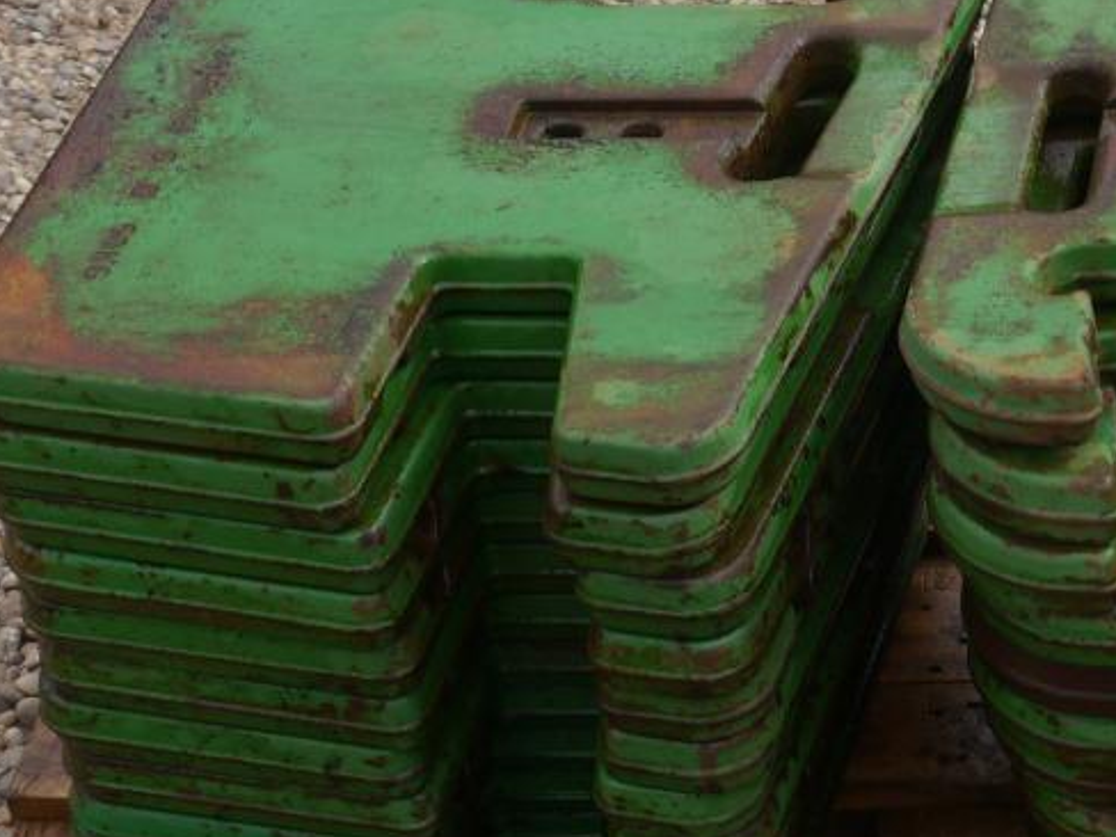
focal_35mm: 84
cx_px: 1047
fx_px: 2708
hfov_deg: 22.6
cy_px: 537
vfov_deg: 17.5
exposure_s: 1/250
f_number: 6.3
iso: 160
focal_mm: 20
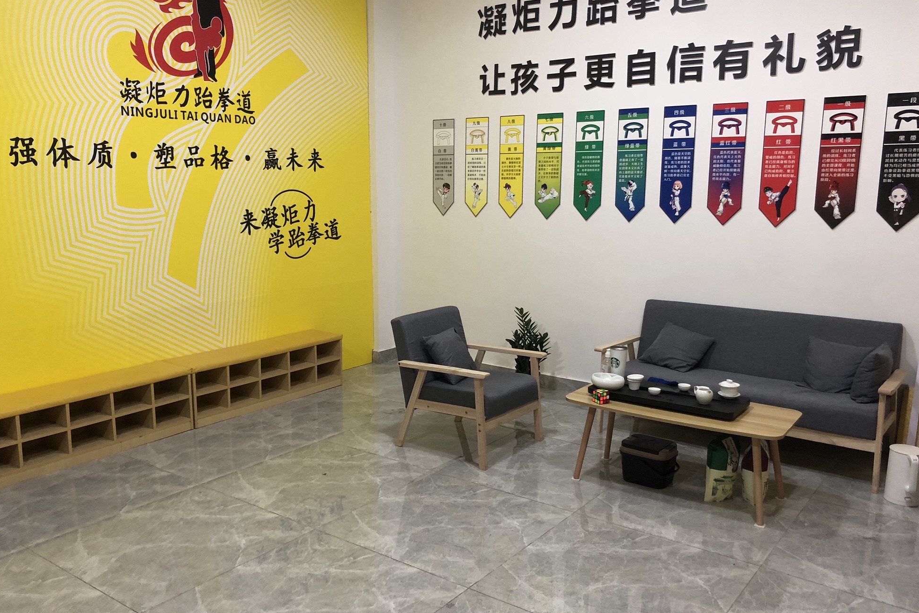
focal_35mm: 30
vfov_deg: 43.6
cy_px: 315
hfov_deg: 61.9
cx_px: 462
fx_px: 766
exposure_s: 1/17
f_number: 1.8
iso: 64
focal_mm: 4
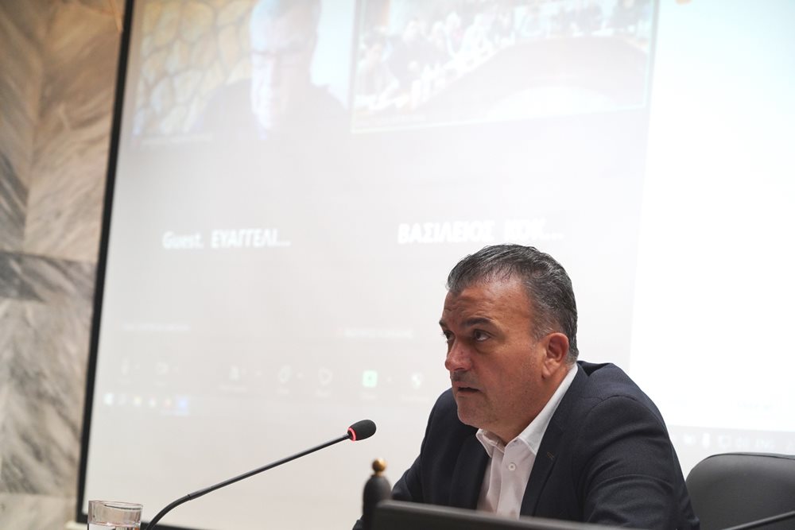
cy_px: 265
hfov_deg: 23.6
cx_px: 398
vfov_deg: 15.9
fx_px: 1899
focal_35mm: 86
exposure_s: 1/400
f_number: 5.6
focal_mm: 86
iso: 4000
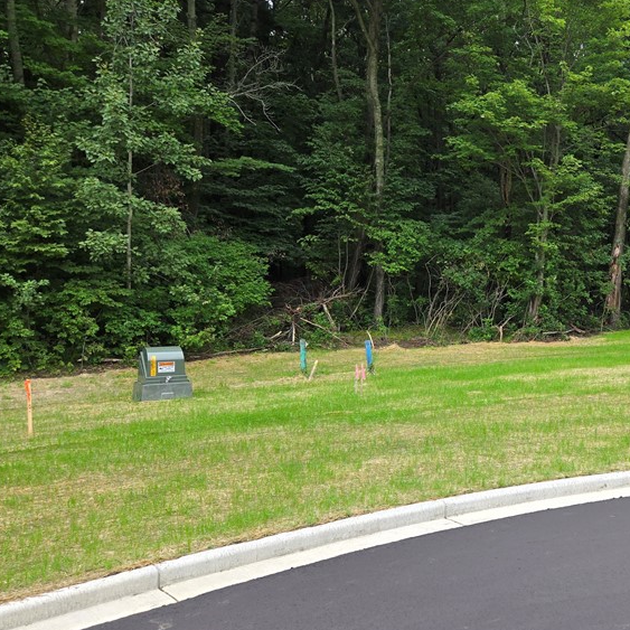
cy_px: 289
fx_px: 762
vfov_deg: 44.9
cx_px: 544
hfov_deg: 42.0
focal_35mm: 37
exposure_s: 1/180
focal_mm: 5.4
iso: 40
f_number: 1.8
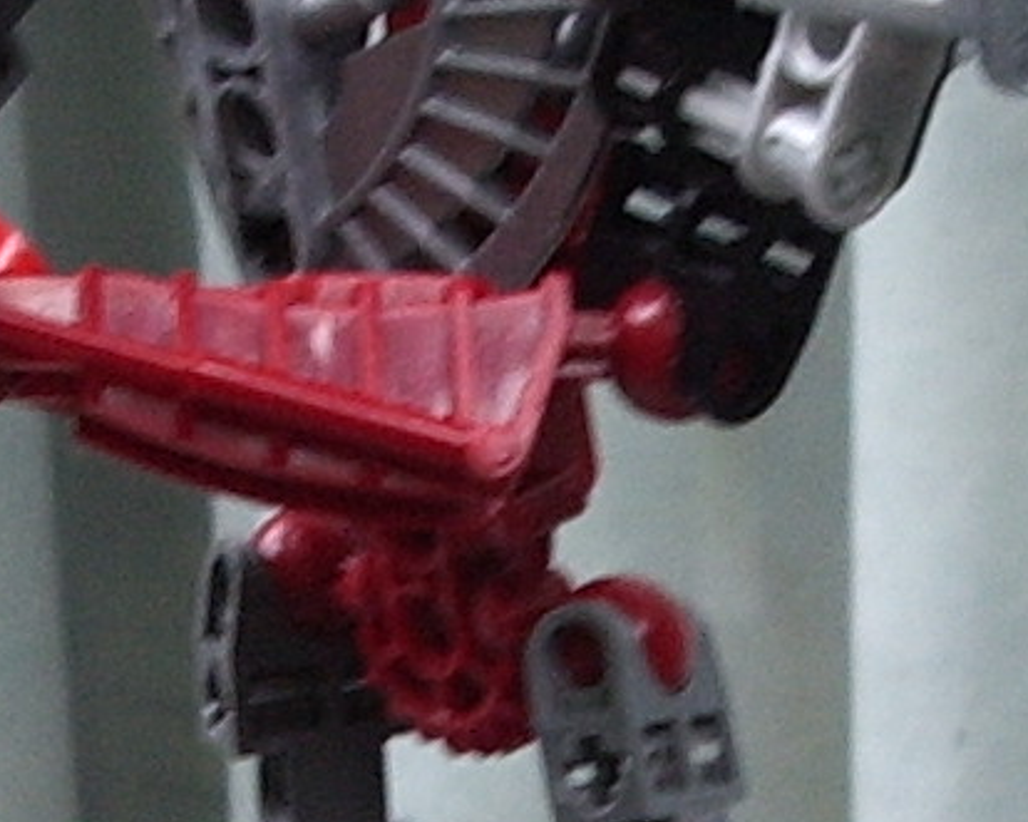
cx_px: 328
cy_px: 852
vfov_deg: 8.1
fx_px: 5779
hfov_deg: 10.2
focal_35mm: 190
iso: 100
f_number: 2.6
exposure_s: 1/60
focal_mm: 5.8
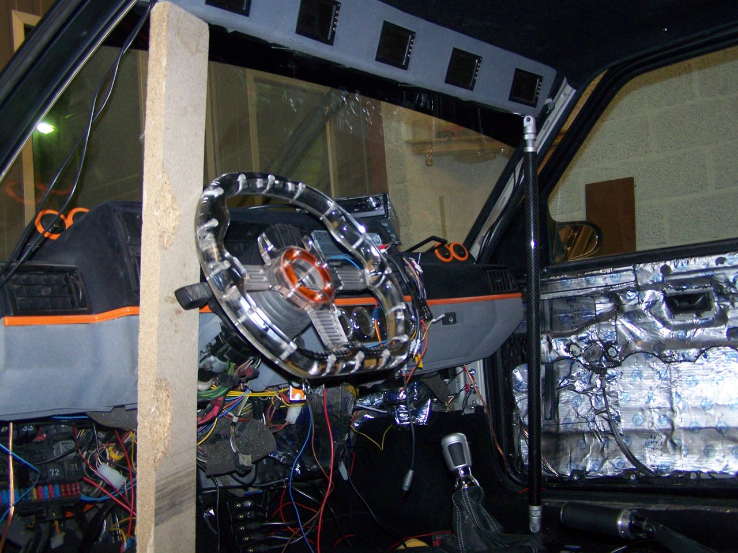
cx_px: 369
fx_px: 810
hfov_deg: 49.0
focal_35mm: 38
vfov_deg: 37.7
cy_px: 276
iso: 160
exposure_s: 1/60
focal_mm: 6.3
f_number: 2.8
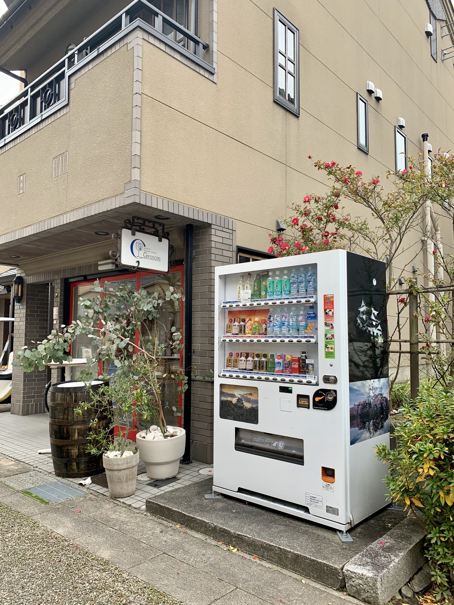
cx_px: 227
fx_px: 455
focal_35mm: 26
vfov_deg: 67.3
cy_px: 302
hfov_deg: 53.1
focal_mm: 4.25
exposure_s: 1/354
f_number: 1.8
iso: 25
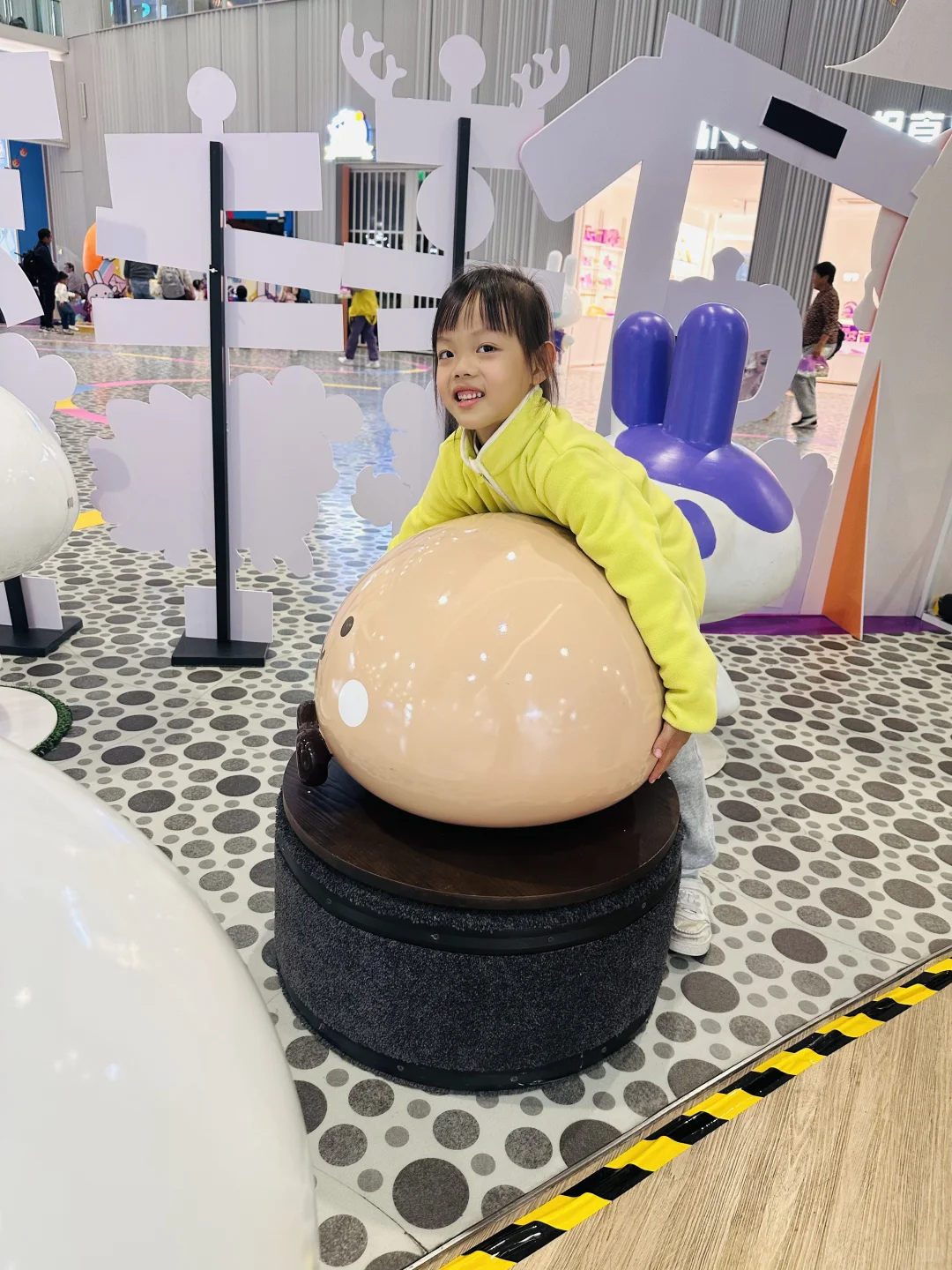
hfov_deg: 56.8
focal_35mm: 24
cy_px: 635
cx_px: 476
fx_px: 880
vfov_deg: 71.6
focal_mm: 6.86
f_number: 1.78
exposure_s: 1/50
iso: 160
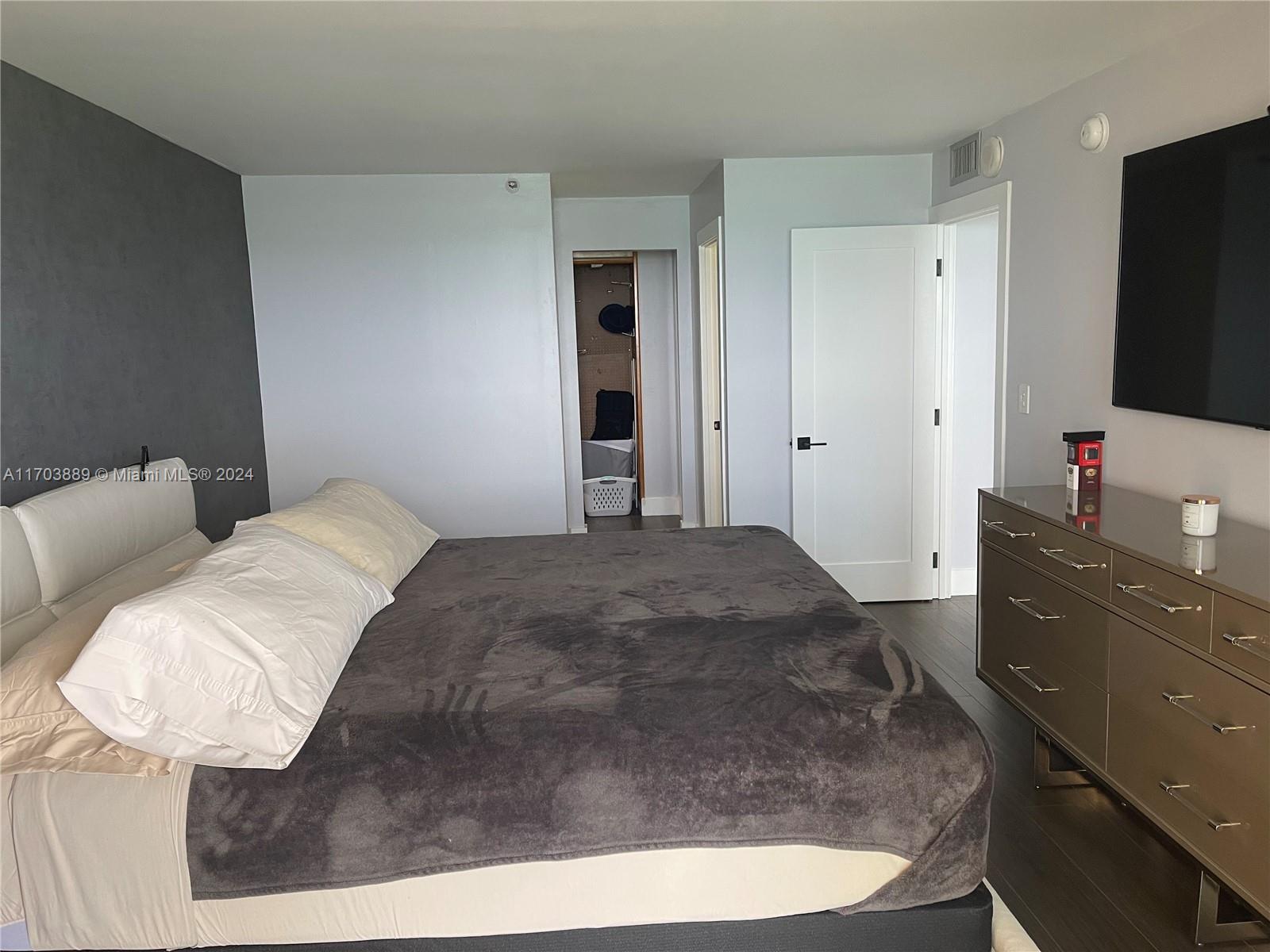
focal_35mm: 26
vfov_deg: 53.1
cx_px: 635
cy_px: 476
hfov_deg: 67.3
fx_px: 954
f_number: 1.6
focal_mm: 5.1
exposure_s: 1/92
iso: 125
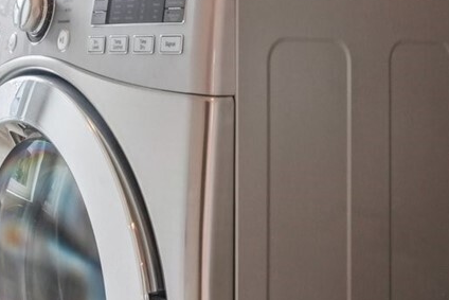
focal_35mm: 64
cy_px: 92
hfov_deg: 31.3
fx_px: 798
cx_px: 279
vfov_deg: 21.2
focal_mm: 16
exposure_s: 1/30
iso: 1600
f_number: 8
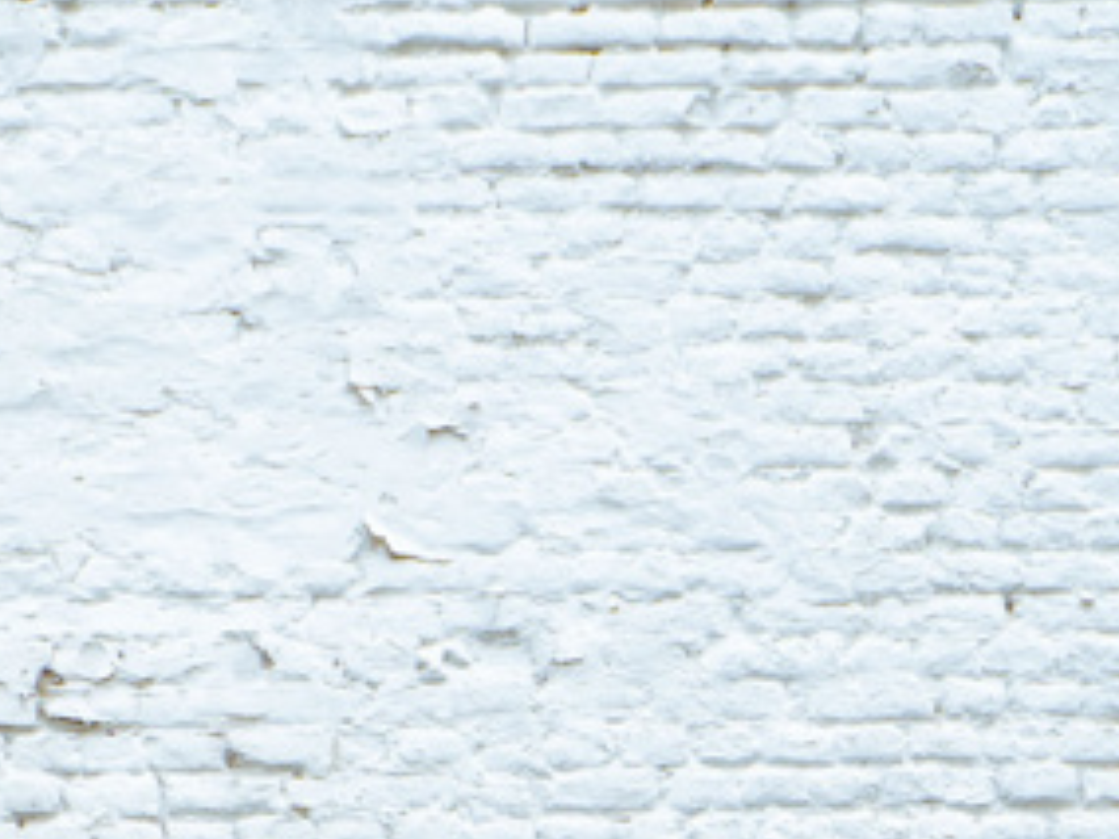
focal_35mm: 90
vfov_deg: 11.8
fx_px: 2909
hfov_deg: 20.4
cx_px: -221
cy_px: 2257
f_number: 4
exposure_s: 1/250
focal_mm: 8
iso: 200
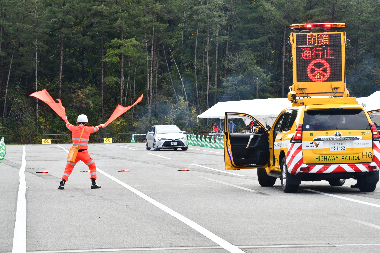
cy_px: 126
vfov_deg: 10.6
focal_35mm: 130
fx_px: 1372
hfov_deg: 15.8
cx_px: 190
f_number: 18
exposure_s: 1/160
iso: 1100
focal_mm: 130
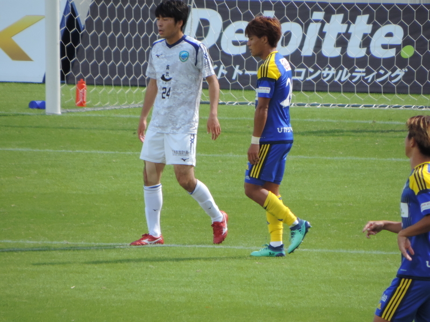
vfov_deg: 1.5
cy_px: 161
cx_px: 215
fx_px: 12422
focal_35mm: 1000
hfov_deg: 2.0
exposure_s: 1/500
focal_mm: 180
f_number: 5.9
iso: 320
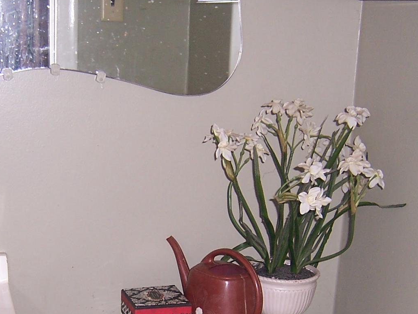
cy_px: 278
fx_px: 797
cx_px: 145
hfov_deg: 29.2
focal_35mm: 66
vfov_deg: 21.8
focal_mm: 5.5
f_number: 2.8
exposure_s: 1/60
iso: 80
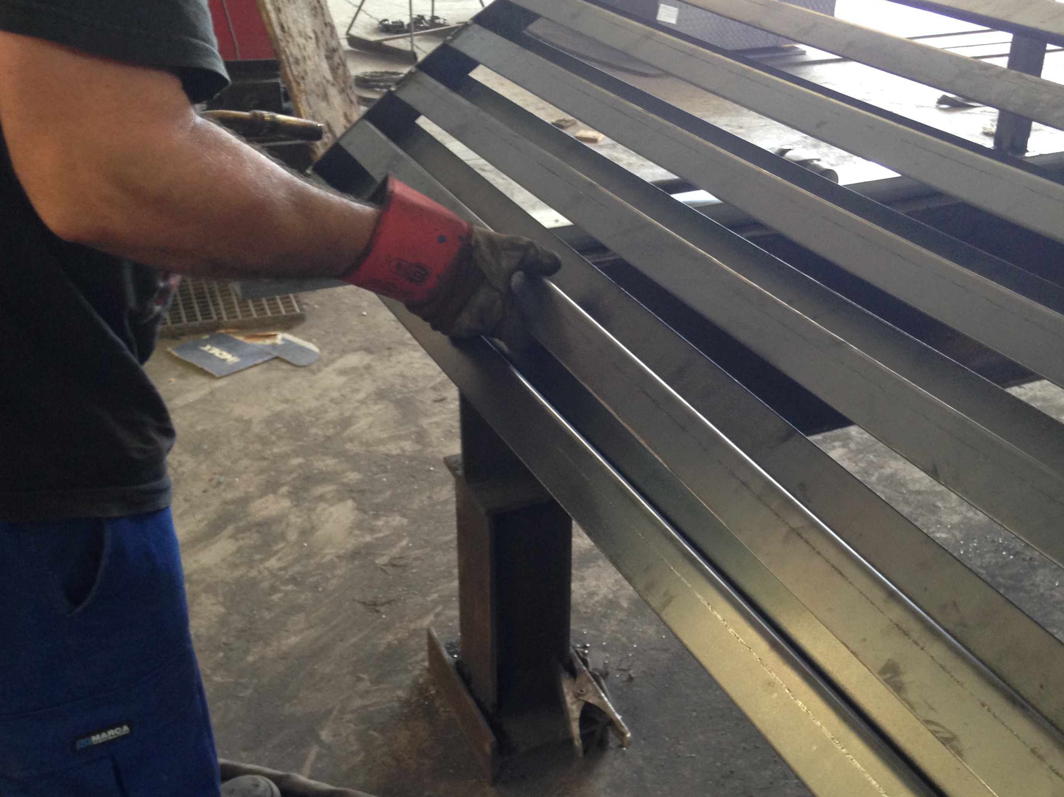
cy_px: 426
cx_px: 634
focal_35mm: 42
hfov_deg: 44.6
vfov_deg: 34.3
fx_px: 1291
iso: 125
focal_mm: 4.12
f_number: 2.4
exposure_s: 1/20
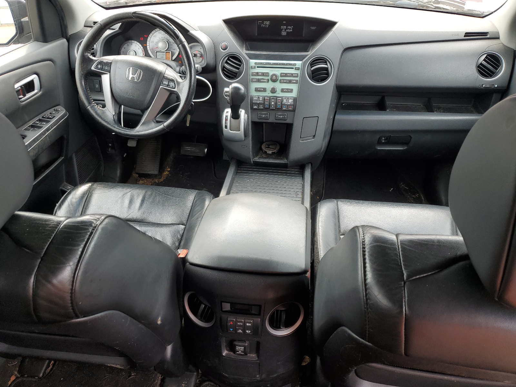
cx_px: 258
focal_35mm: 26
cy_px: 194
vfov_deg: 53.1
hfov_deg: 67.3
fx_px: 388
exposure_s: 1/147
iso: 50
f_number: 1.5
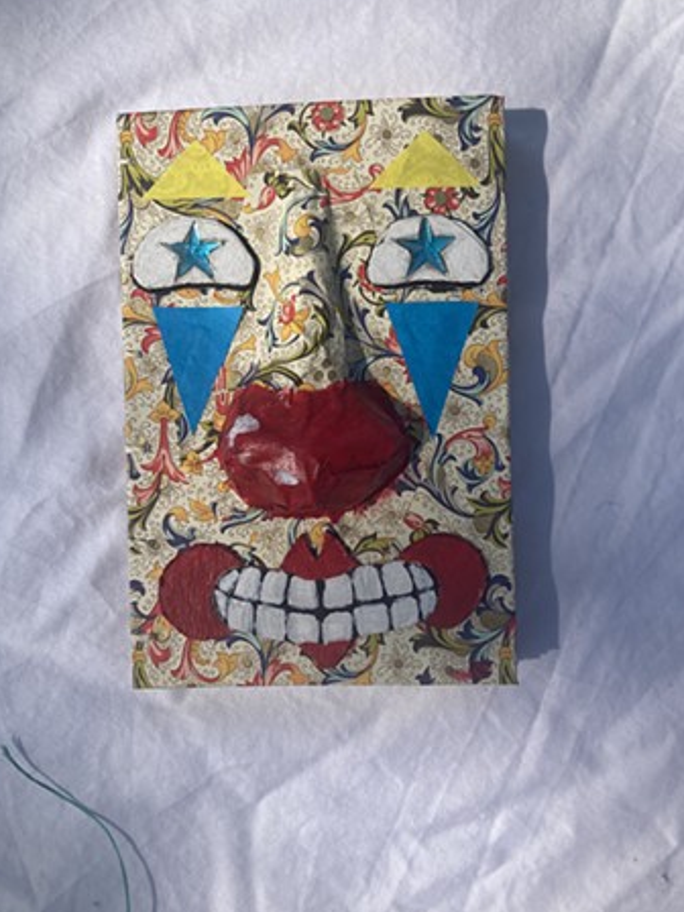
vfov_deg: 59.9
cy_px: 438
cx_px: 324
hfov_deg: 46.8
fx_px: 790
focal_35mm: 30
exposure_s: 1/1517
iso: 20
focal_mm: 4
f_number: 1.8
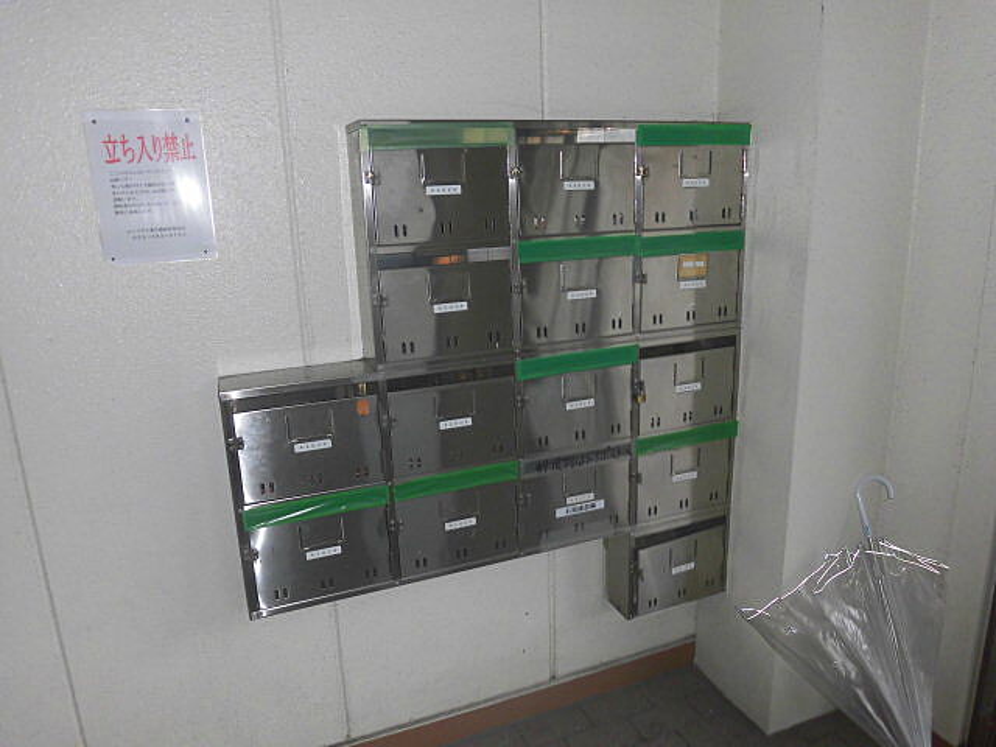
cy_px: 374
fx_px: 691
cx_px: 498
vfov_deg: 56.8
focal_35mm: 24
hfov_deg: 71.6
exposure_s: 1/40
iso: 100
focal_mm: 4.3
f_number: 3.1
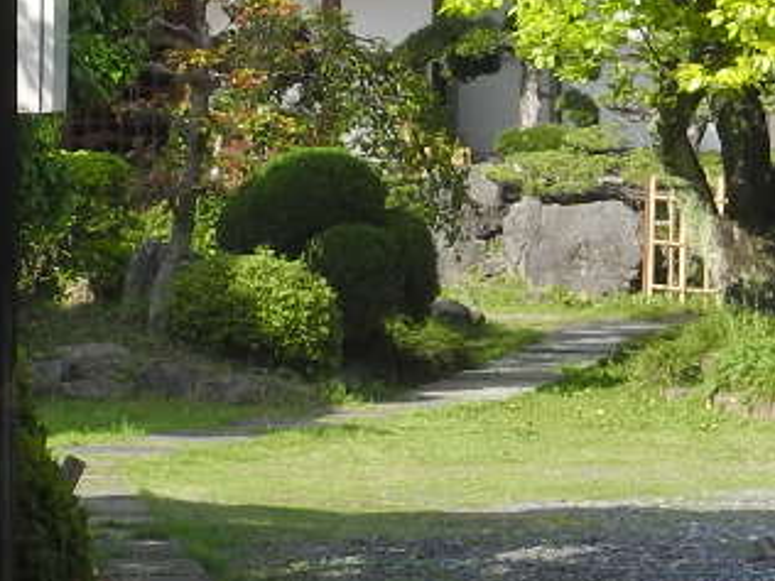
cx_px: 699
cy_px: 88
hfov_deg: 7.8
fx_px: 5664
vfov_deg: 5.9
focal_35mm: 253
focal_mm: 10.7
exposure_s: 1/640
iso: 100
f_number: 3.5
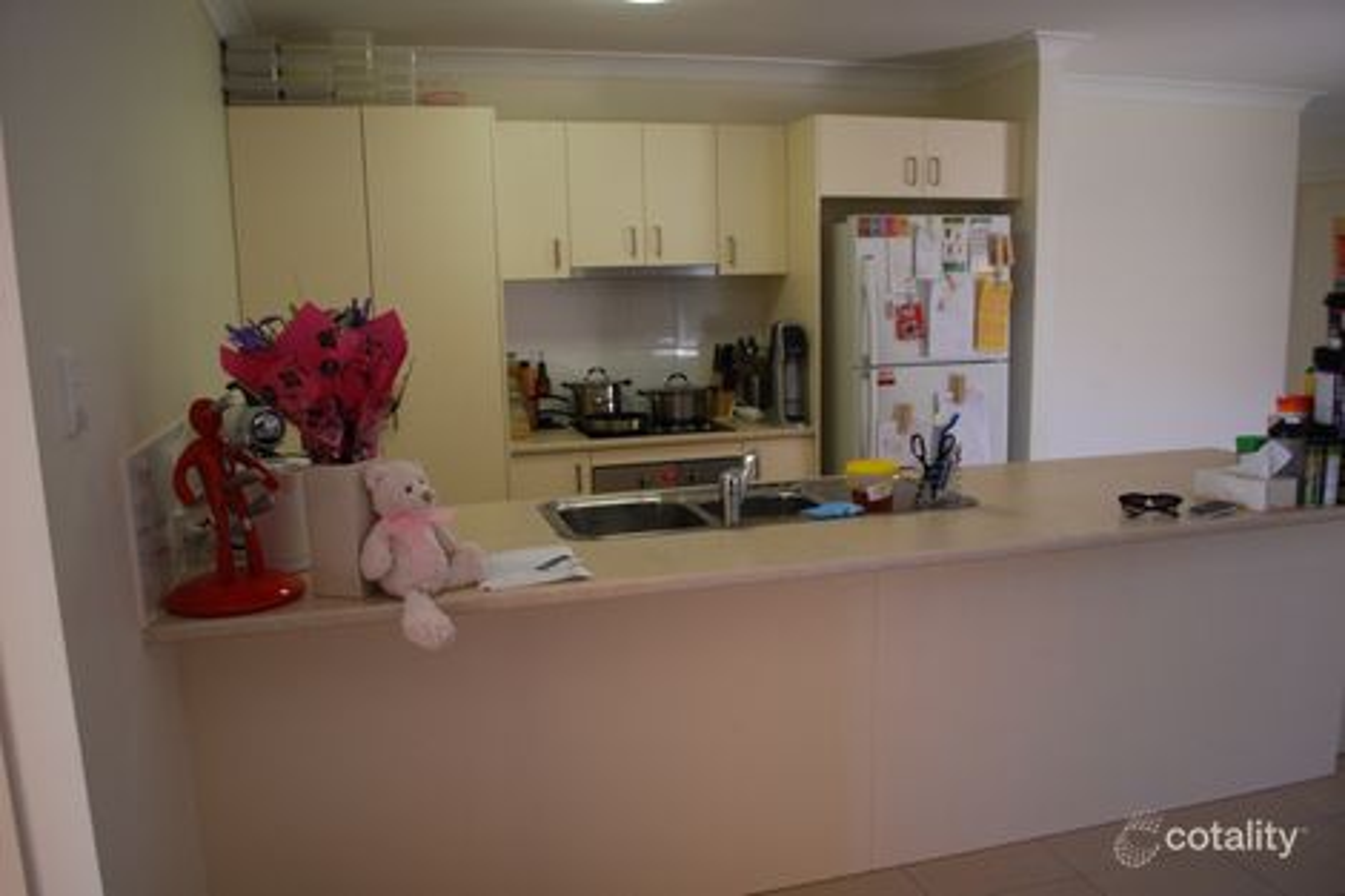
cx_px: 672
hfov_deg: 67.4
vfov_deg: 47.9
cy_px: 448
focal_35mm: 27
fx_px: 1008
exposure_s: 1/30
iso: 360
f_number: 3.5
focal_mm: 18
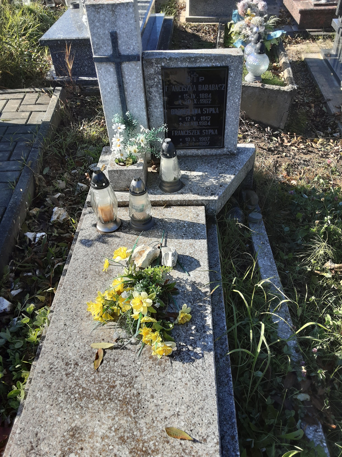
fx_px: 369
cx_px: 171
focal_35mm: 28
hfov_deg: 49.7
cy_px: 228
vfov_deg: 63.5
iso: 40
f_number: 1.9
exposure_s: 1/1000
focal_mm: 2.9
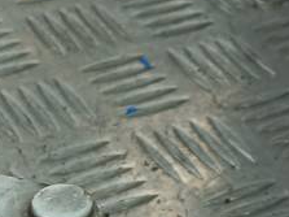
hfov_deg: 16.3
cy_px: 417
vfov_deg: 11.7
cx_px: -70
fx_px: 960
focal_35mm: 115
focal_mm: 4.6
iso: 40
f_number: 1.8
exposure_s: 1/100
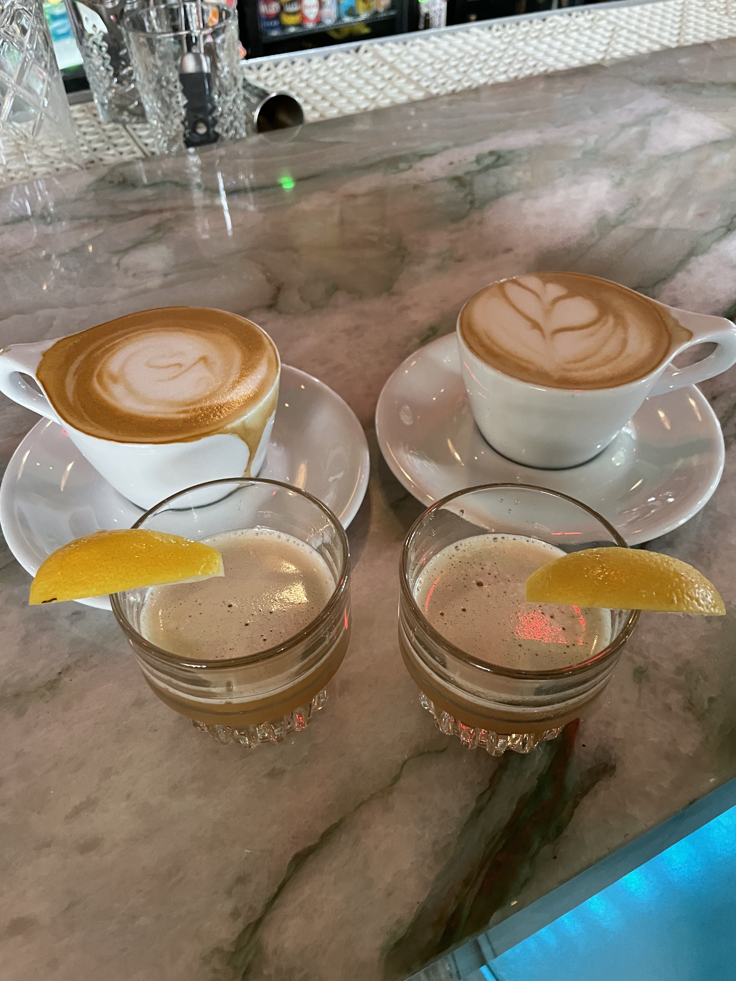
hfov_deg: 53.1
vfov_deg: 67.3
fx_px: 737
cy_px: 490
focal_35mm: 26
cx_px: 368
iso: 400
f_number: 1.6
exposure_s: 1/60
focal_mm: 4.2
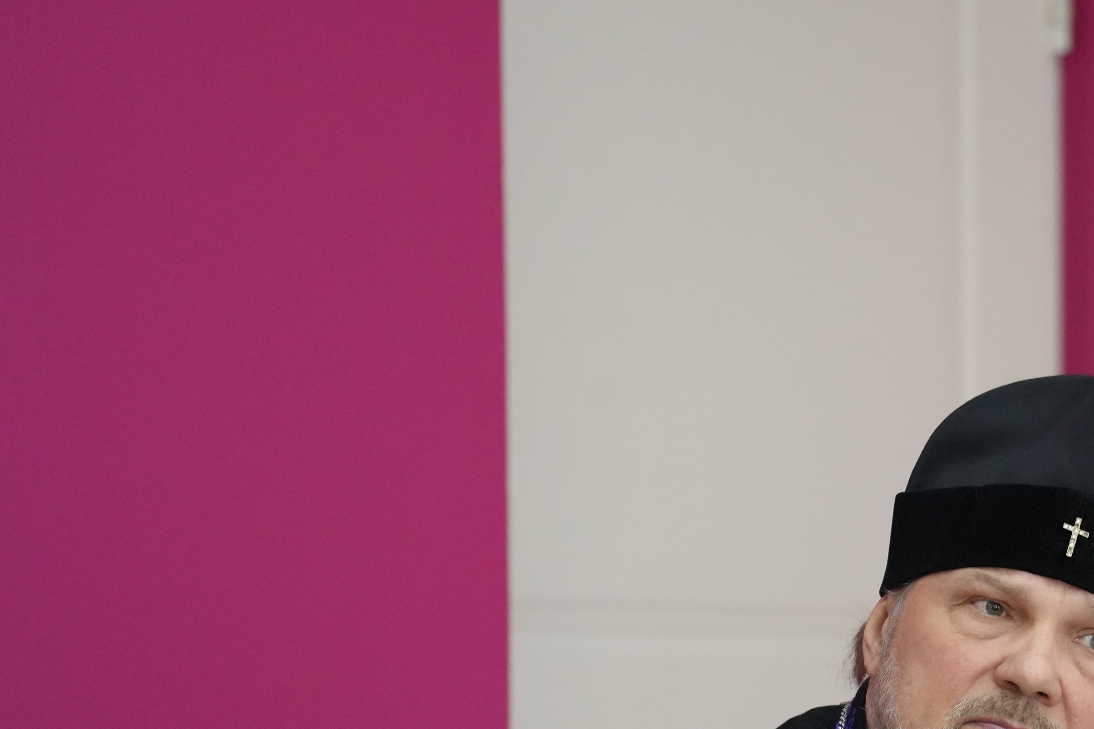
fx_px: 12336
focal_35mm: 406
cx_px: 1089
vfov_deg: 3.4
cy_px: 698
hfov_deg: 5.1
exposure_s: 1/200
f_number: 4
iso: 4000
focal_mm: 196
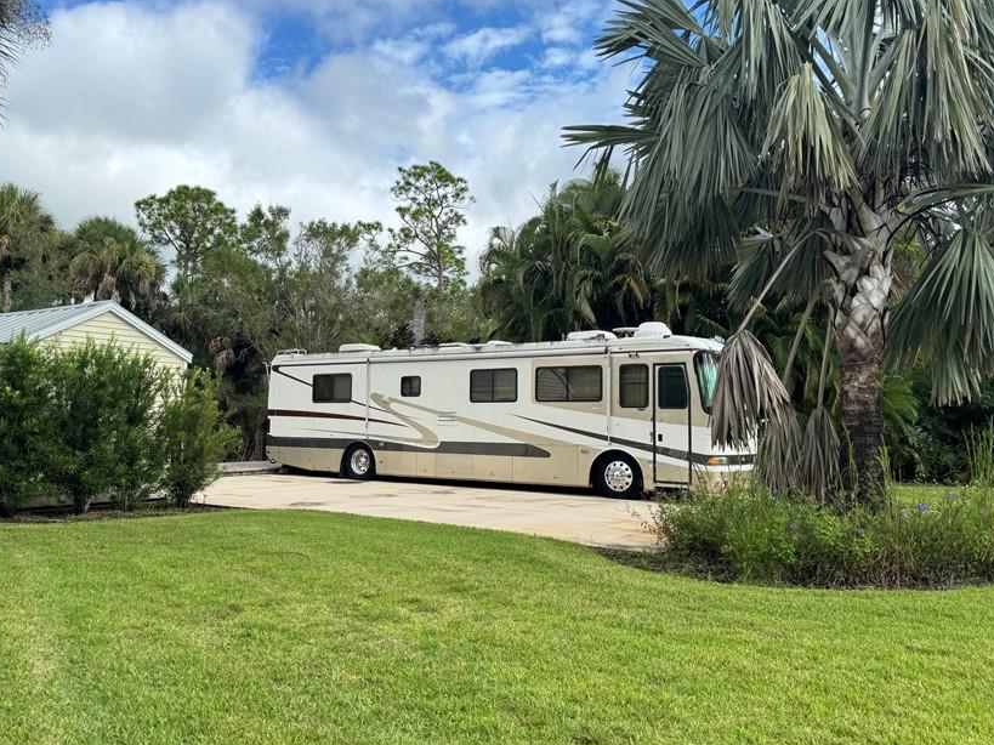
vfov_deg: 46.8
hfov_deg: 59.9
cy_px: 368
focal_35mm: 30
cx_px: 456
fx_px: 861
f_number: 1.78
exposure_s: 1/1311
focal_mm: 6.76
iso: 80
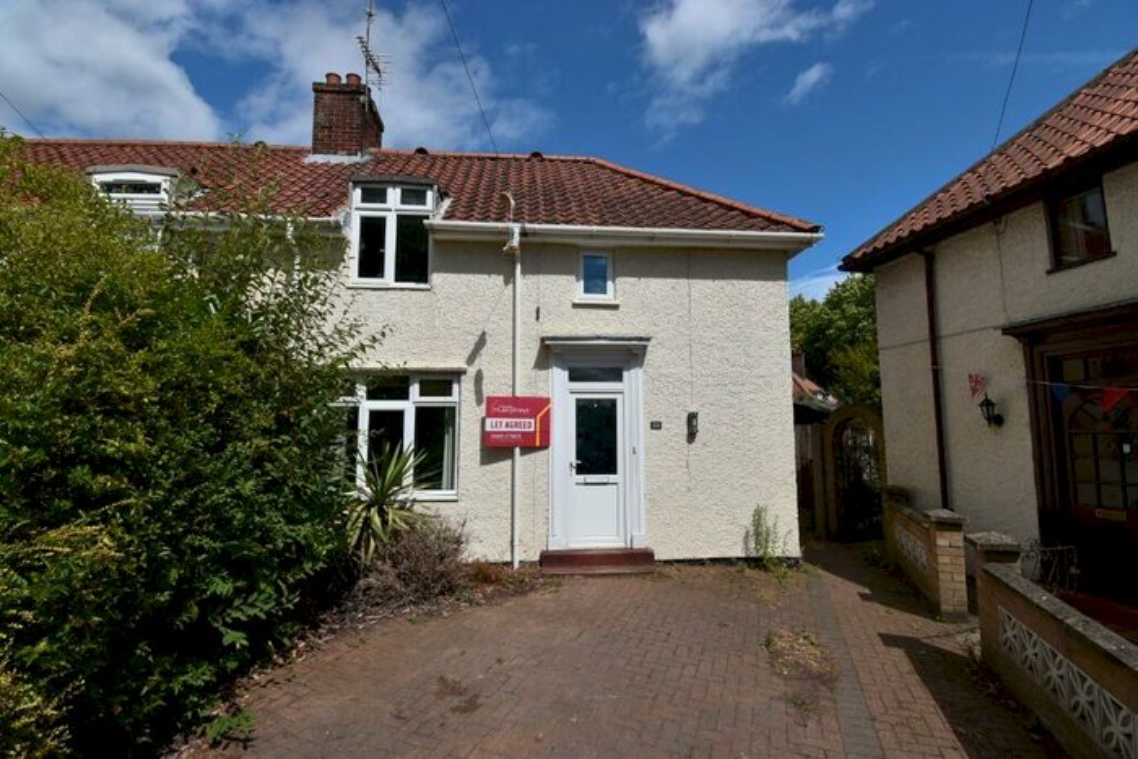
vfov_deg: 77.4
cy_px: 380
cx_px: 569
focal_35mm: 15
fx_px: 474
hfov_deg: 100.4
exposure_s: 1/320
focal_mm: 10
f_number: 9
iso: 100
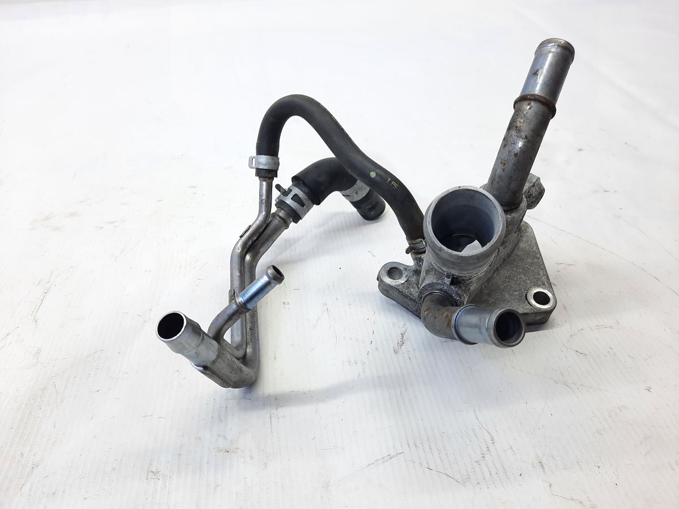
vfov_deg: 54.9
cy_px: 254
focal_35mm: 25
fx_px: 490
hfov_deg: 69.4
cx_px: 340
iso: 80
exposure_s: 1/50
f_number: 2
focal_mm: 4.6
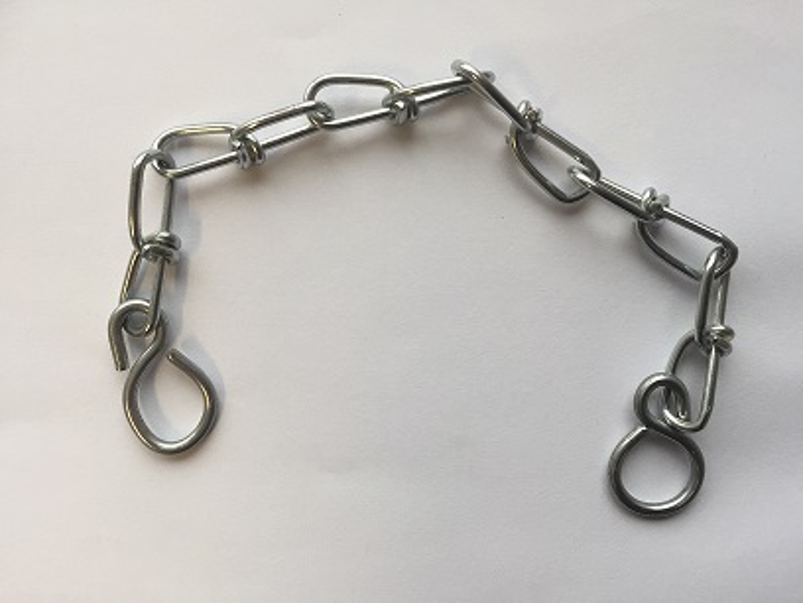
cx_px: 402
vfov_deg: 48.2
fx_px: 673
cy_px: 302
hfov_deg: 61.7
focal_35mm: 29
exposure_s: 1/100
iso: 50
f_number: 2.2
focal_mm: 4.15
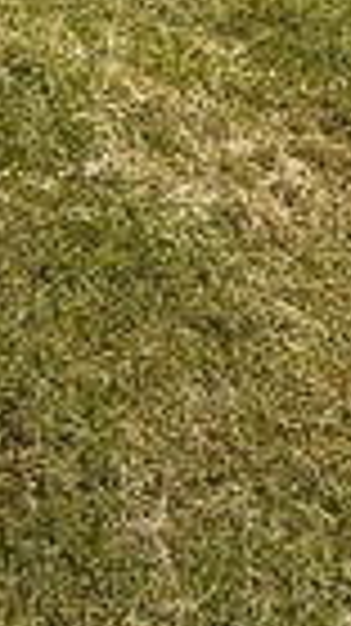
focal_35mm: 70
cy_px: -563
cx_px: -225
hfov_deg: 15.4
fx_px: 1160
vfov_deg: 19.8
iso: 50
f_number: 2.2
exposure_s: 1/2165
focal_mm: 2.22
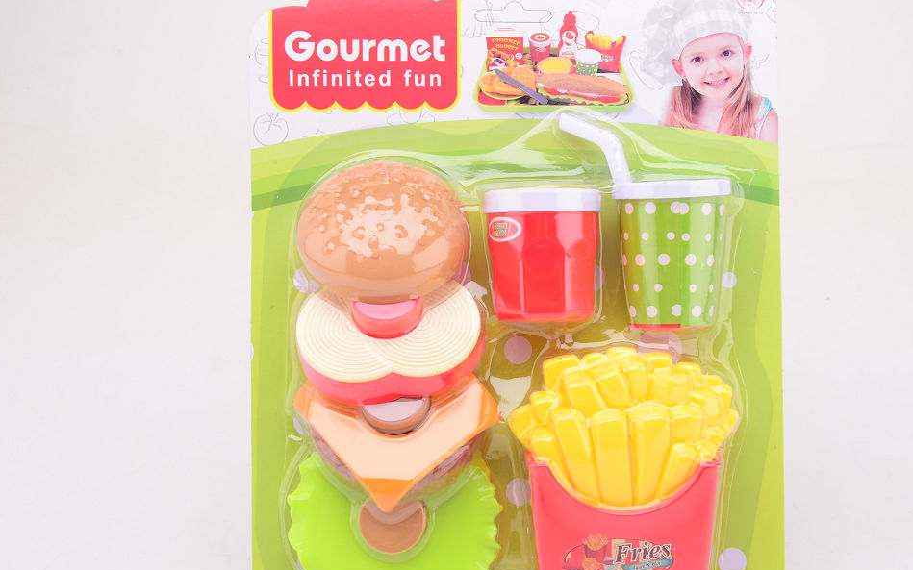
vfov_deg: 24.0
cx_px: 523
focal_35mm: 54
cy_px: 320
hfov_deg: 37.5
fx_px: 1344
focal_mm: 28
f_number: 10
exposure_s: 1/160
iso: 100
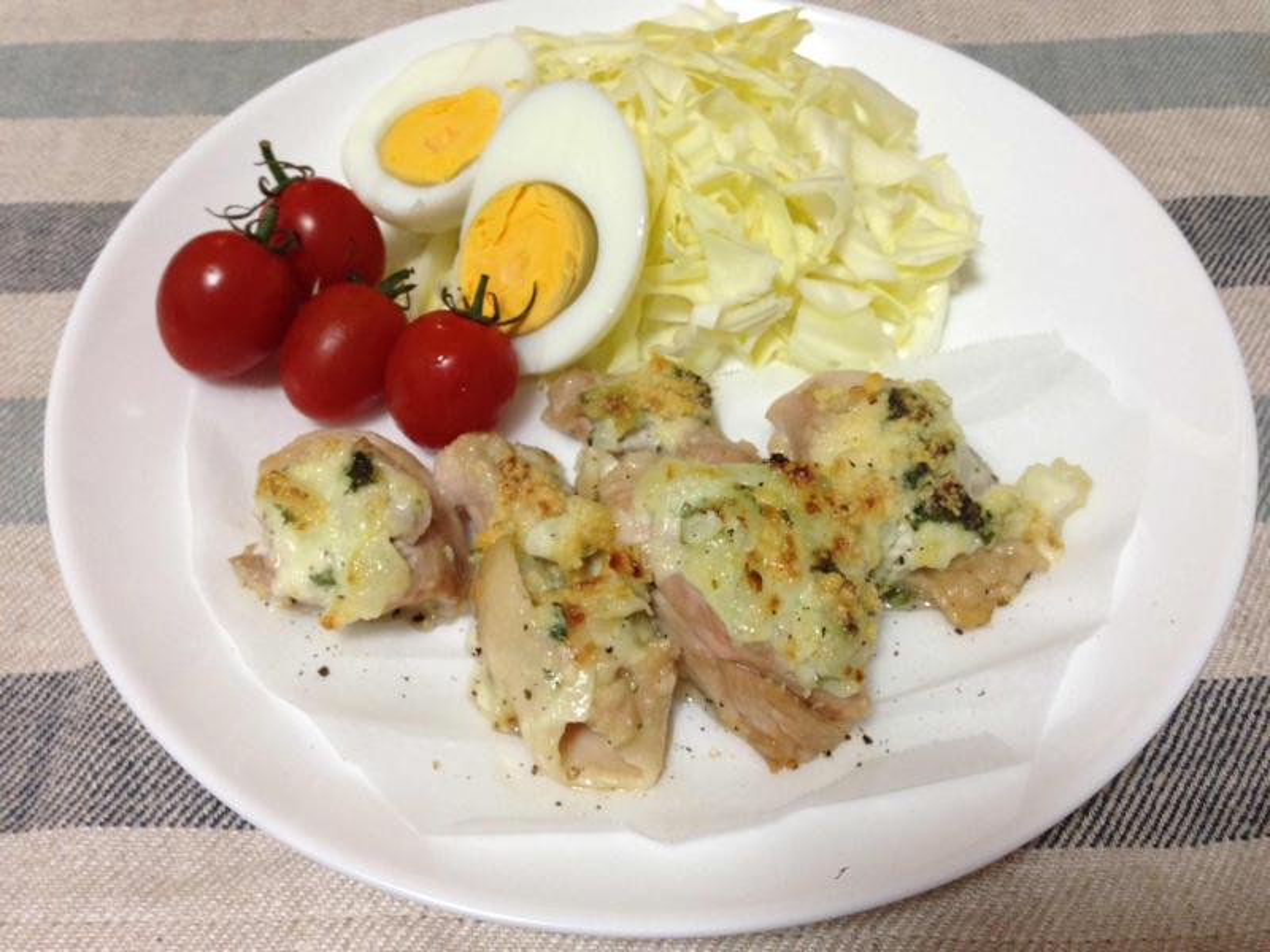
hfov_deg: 55.4
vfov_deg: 42.9
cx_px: 635
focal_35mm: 33
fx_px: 1211
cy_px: 476
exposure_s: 1/20
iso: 100
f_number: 2.4
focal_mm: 4.12
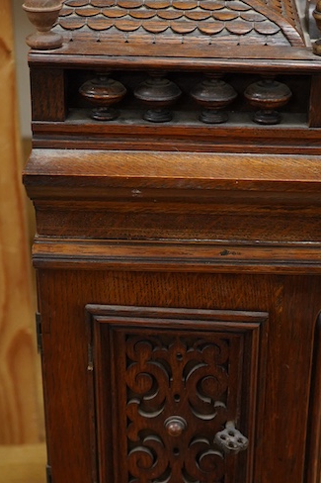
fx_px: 1111
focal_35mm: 83
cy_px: 335
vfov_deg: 24.3
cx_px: 207
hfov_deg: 16.4
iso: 1250
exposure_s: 1/125
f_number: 5.6
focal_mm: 30
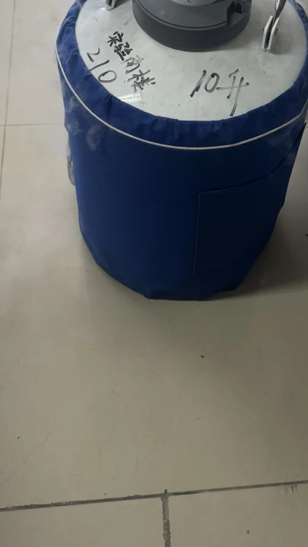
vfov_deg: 40.1
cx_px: 208
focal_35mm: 50
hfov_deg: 23.9
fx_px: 725
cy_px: 131
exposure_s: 1/50
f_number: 1.78
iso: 250
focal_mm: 6.76
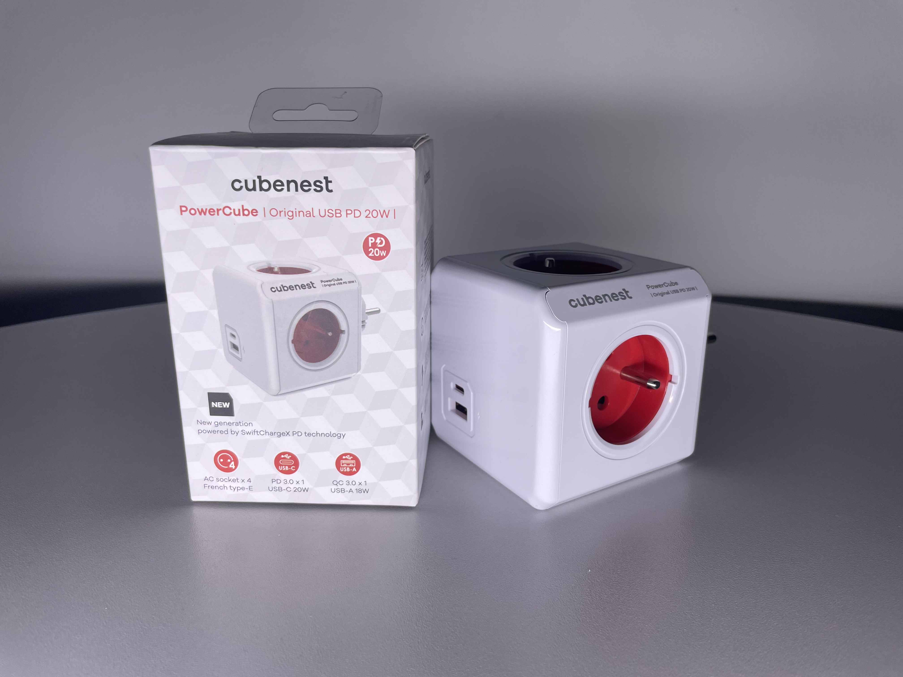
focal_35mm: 26
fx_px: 678
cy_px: 338
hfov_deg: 67.3
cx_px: 452
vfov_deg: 53.1
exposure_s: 1/556
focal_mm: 4.2
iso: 32
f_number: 1.6
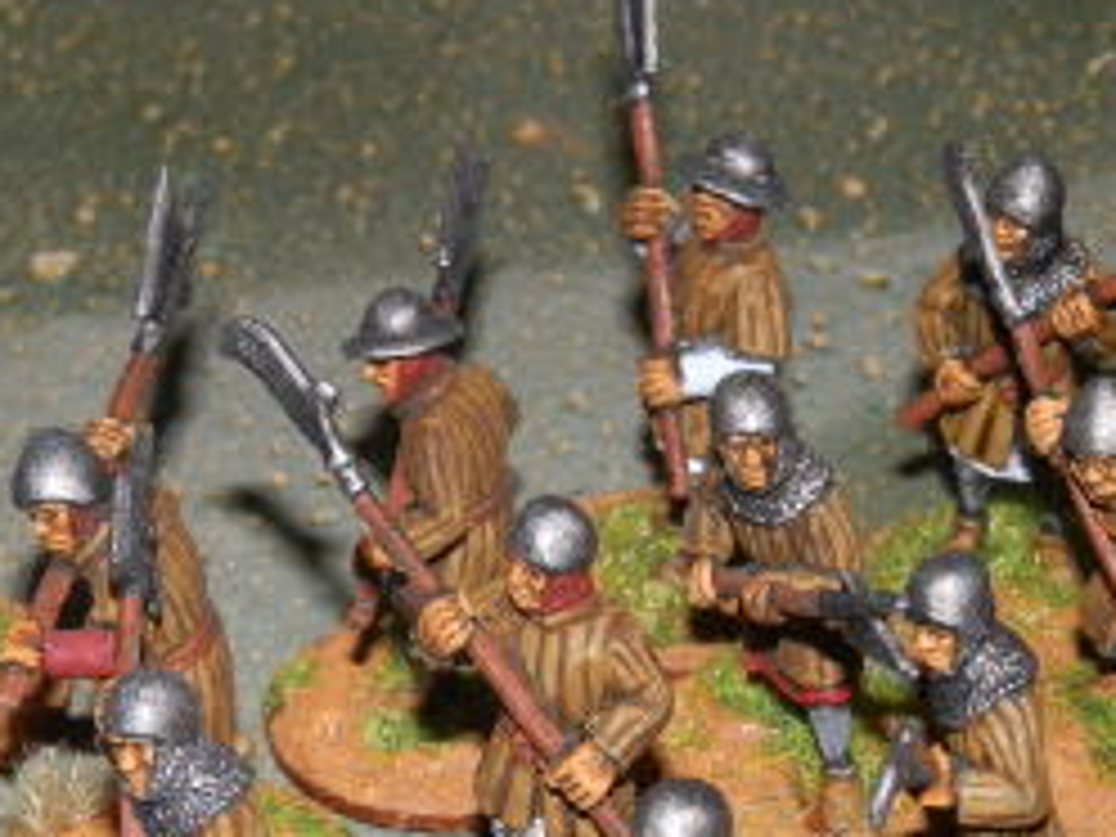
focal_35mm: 132
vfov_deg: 11.2
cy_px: 603
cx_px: 328
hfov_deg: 14.9
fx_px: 4256
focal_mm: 10.99
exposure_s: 1/100
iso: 100
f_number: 11.2
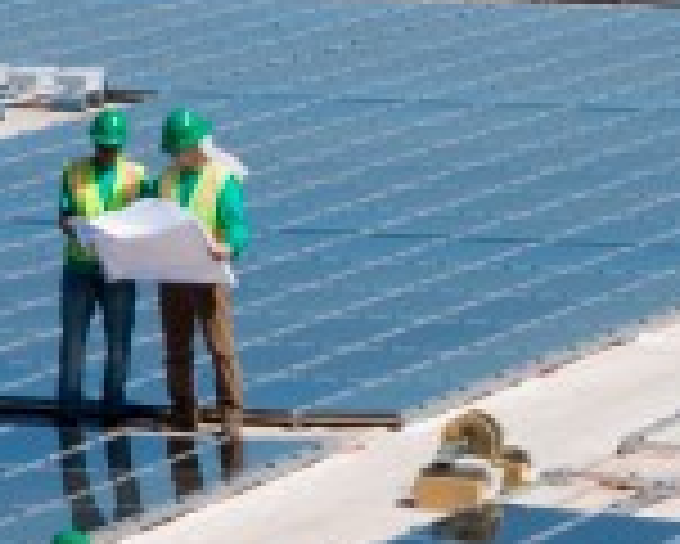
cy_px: 427
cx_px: 437
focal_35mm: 390
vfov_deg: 4.0
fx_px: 7854
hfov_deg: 5.0
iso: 200
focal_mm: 70
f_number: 22
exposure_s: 1/60
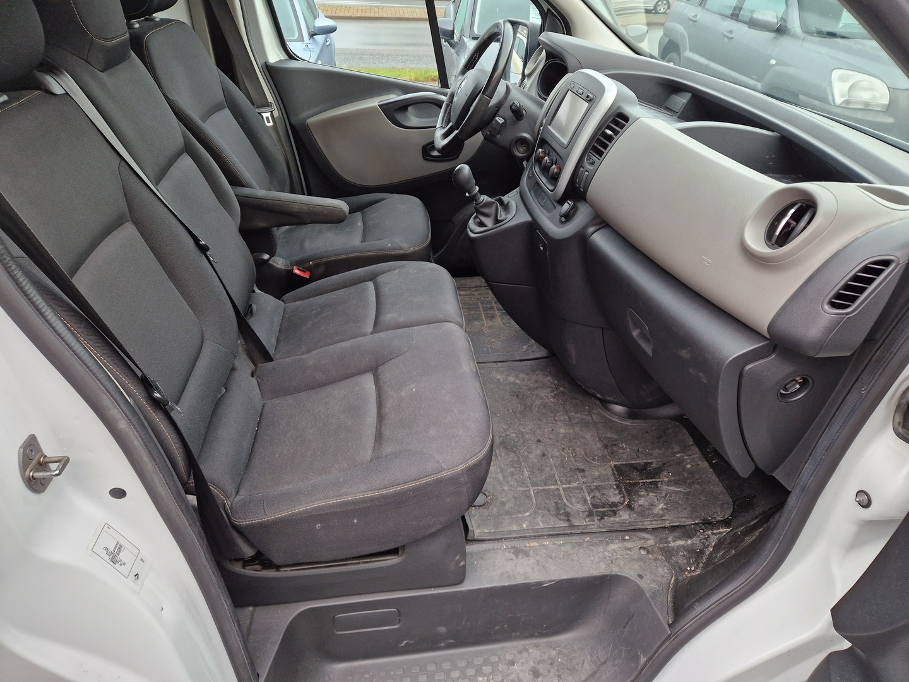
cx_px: 454
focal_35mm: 23
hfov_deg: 73.9
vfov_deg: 58.9
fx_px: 604
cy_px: 341
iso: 160
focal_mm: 5.4
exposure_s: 1/100
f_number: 1.8
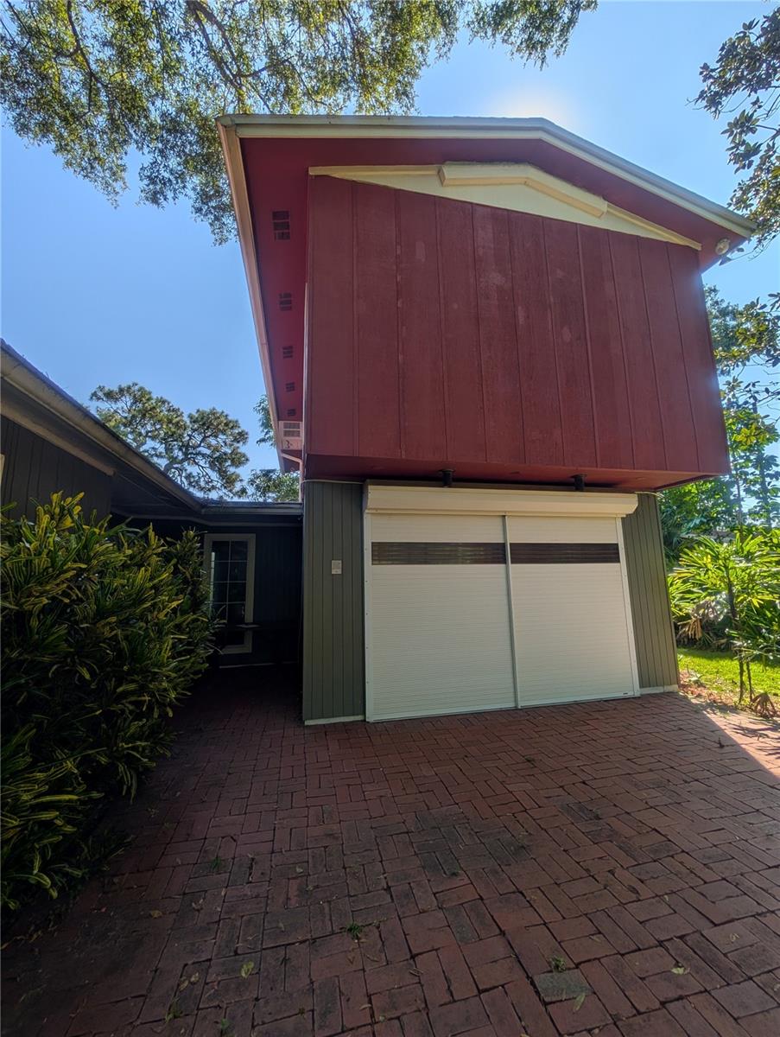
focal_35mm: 12
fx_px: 360
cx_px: 390
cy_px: 518
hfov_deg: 94.6
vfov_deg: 110.5
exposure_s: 1/1887
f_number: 1.7
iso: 33
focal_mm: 2.02
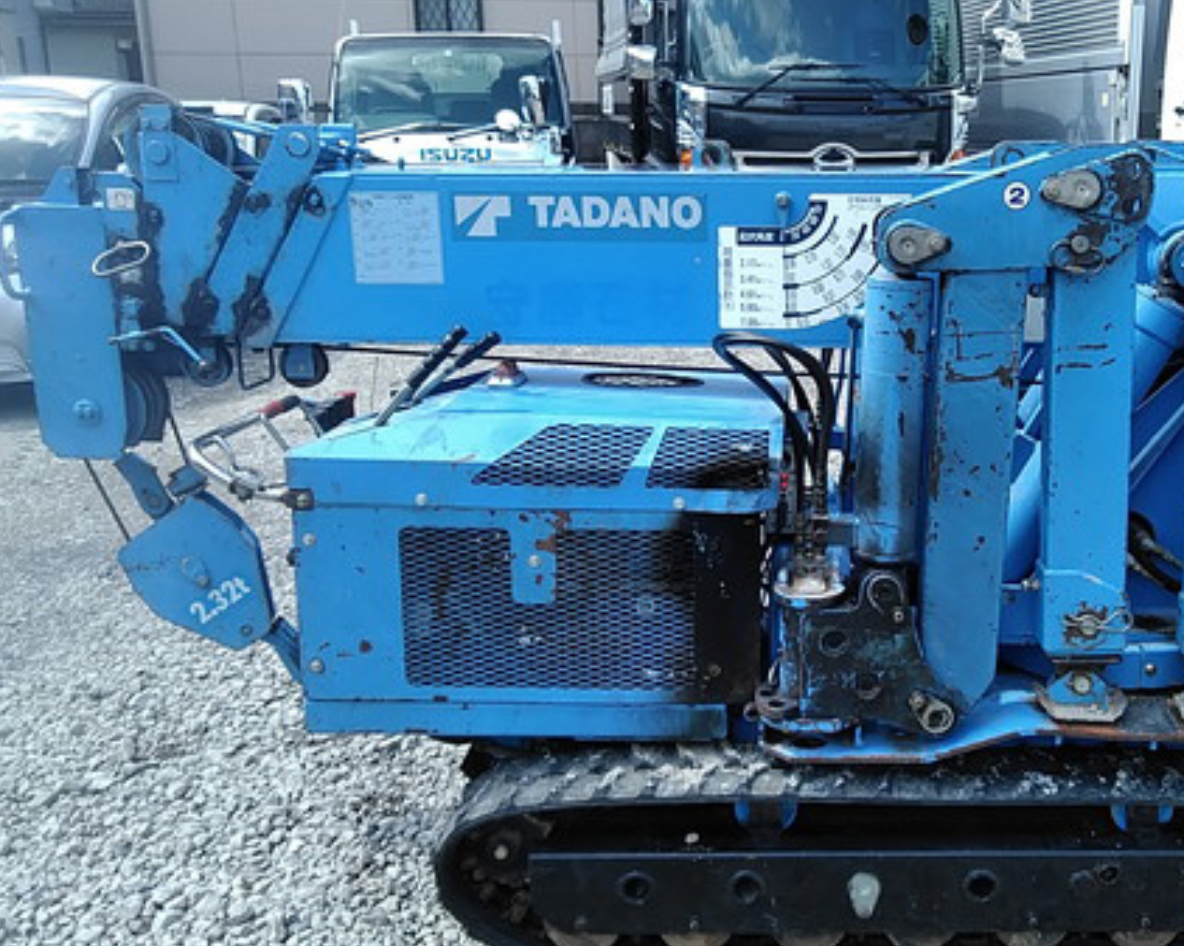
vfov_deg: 37.3
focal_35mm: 40
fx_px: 1401
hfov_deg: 44.9
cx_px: 816
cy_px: 441
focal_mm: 3.46
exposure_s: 1/275
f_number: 2.2
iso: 60
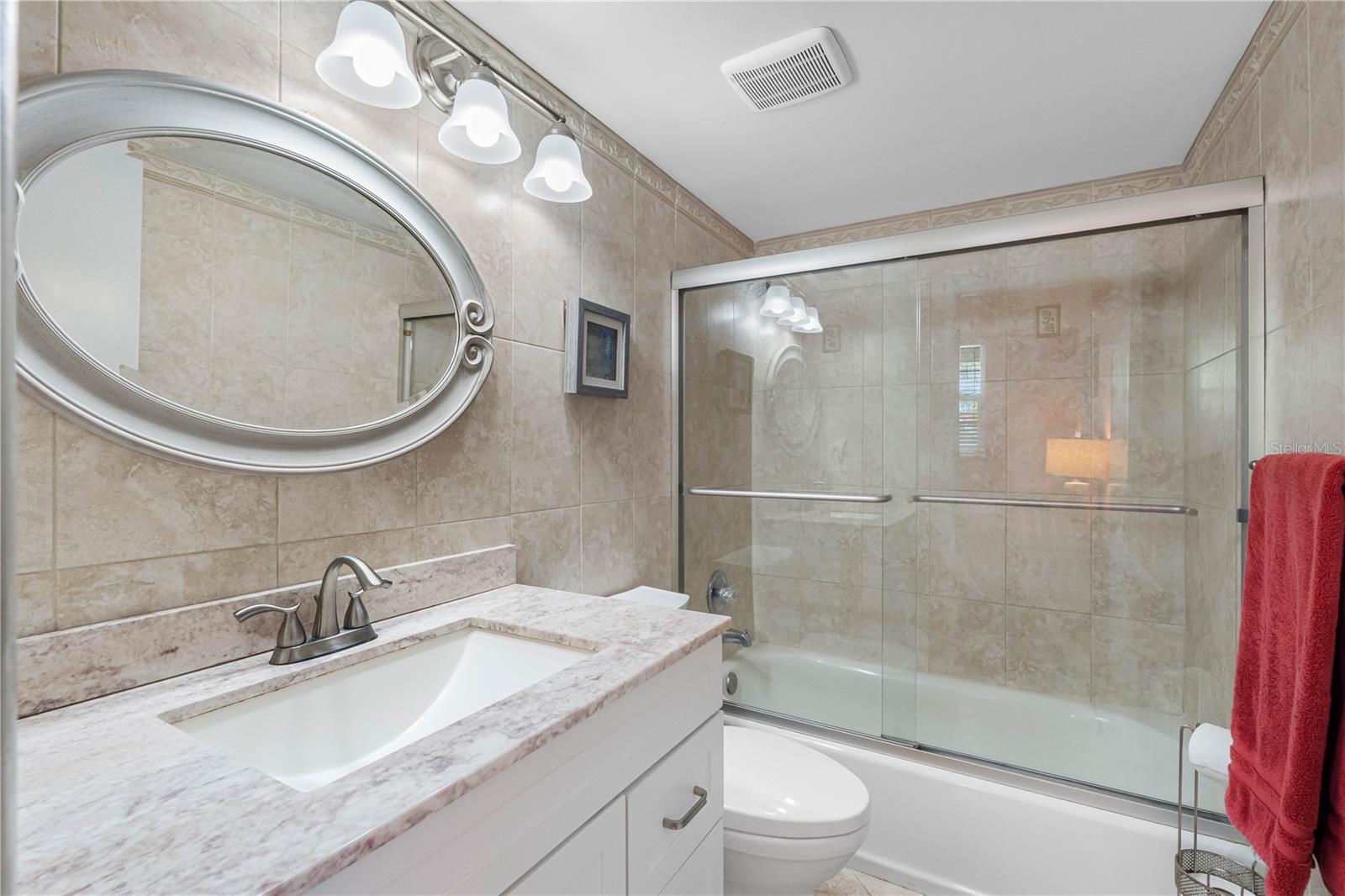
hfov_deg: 96.7
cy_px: 448
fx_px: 598
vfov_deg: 73.7
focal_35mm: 16
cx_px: 672
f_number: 11
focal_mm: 16
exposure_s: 1/3
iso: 1600
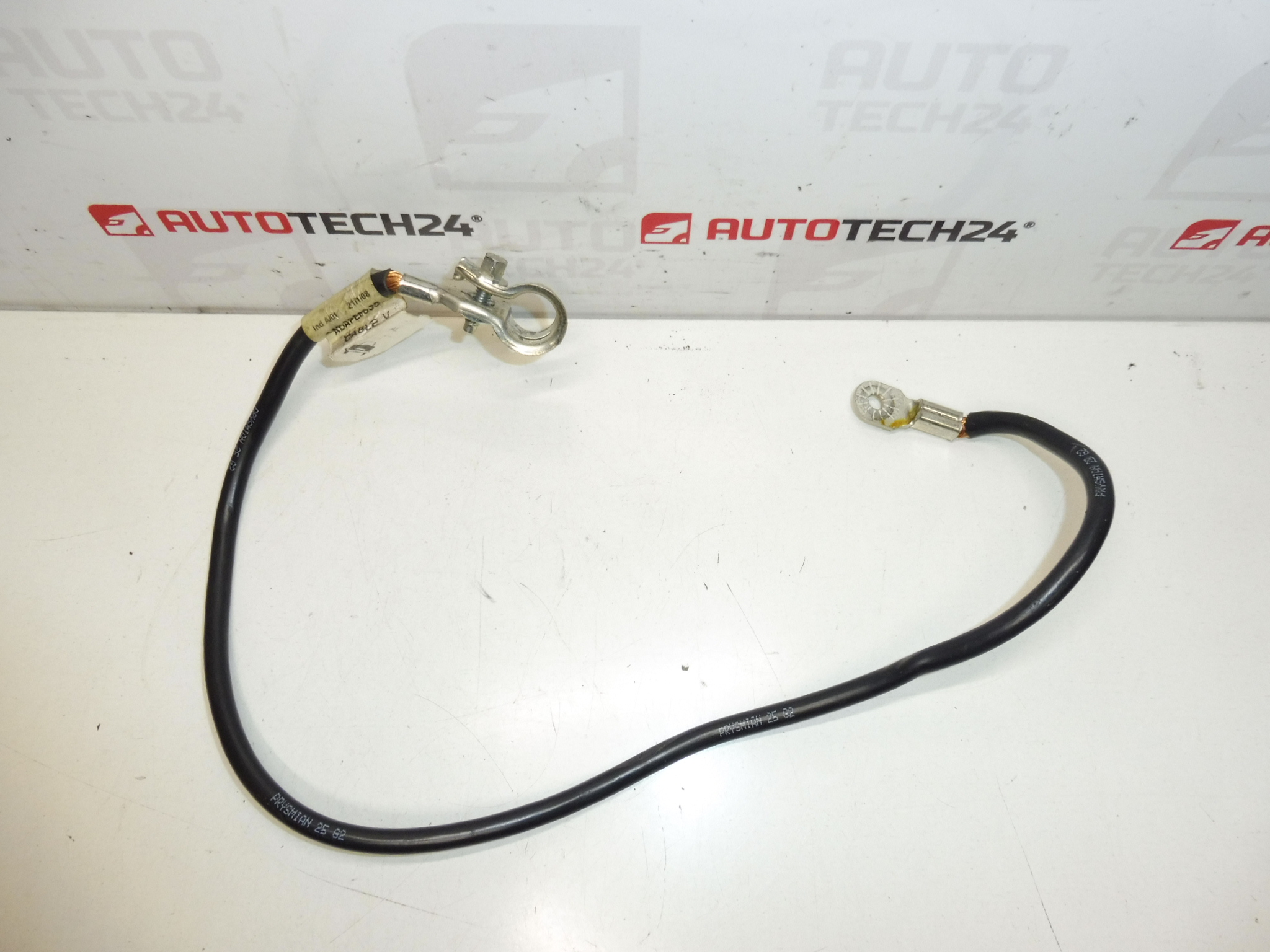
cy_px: 476
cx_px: 635
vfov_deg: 56.8
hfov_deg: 71.6
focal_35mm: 24
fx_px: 881
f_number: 3.5
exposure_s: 1/125
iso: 200
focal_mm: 4.3
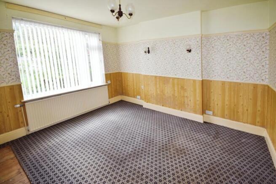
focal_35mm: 15
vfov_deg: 77.4
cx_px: 138
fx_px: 115
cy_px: 92
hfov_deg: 100.4
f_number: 5.6
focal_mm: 10
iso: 500
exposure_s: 1/125
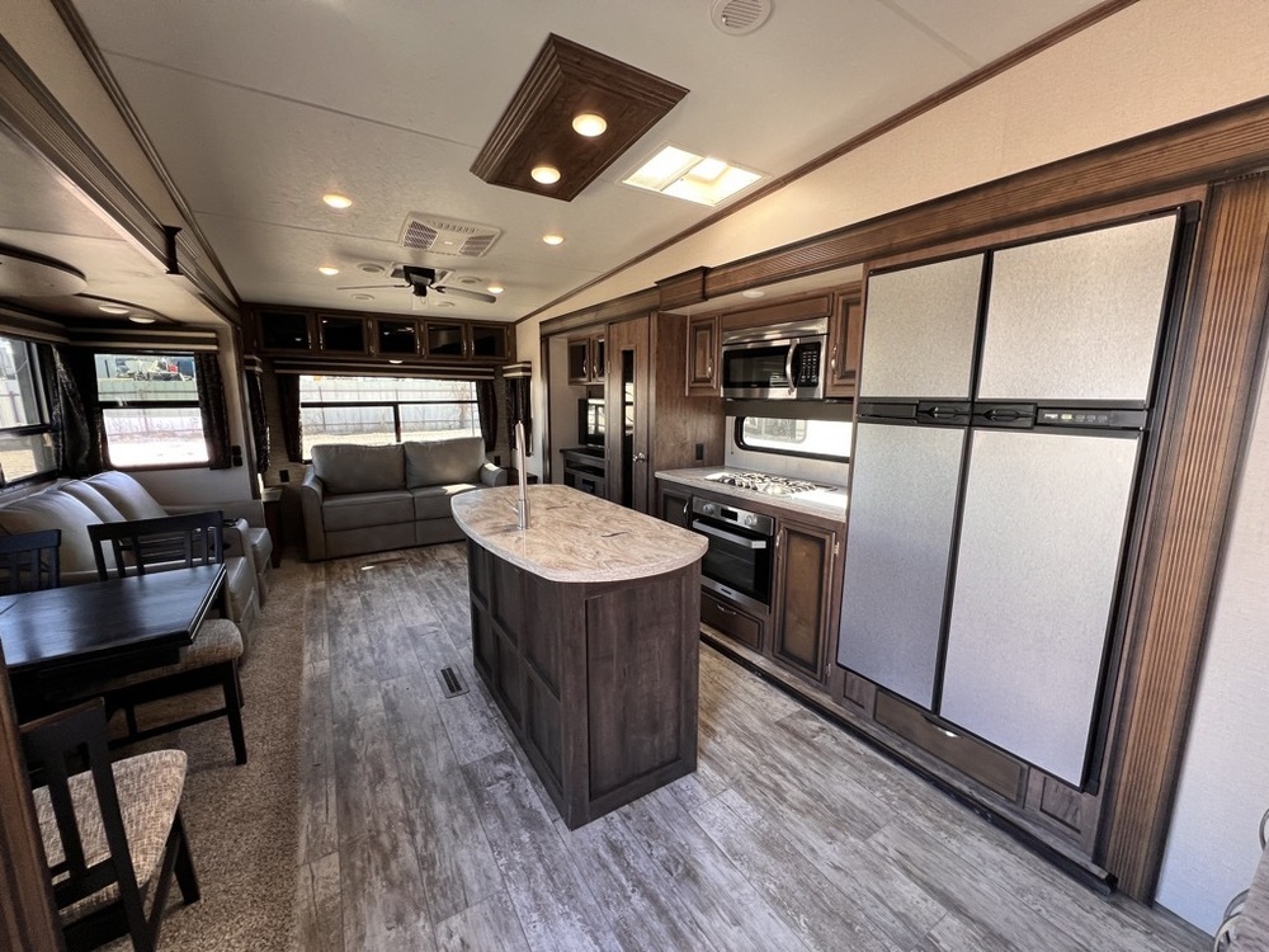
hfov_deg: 106.2
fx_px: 477
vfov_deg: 89.9
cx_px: 634
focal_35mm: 13
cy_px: 476
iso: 160
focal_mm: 1.57
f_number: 1.8
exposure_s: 1/99
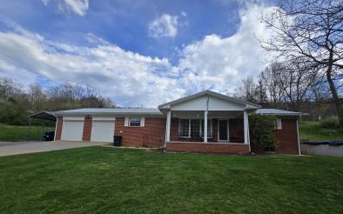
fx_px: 131
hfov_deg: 105.3
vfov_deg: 77.8
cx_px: 173
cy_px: 127
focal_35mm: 14
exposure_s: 1/1654
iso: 50
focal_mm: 2.2
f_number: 2.2
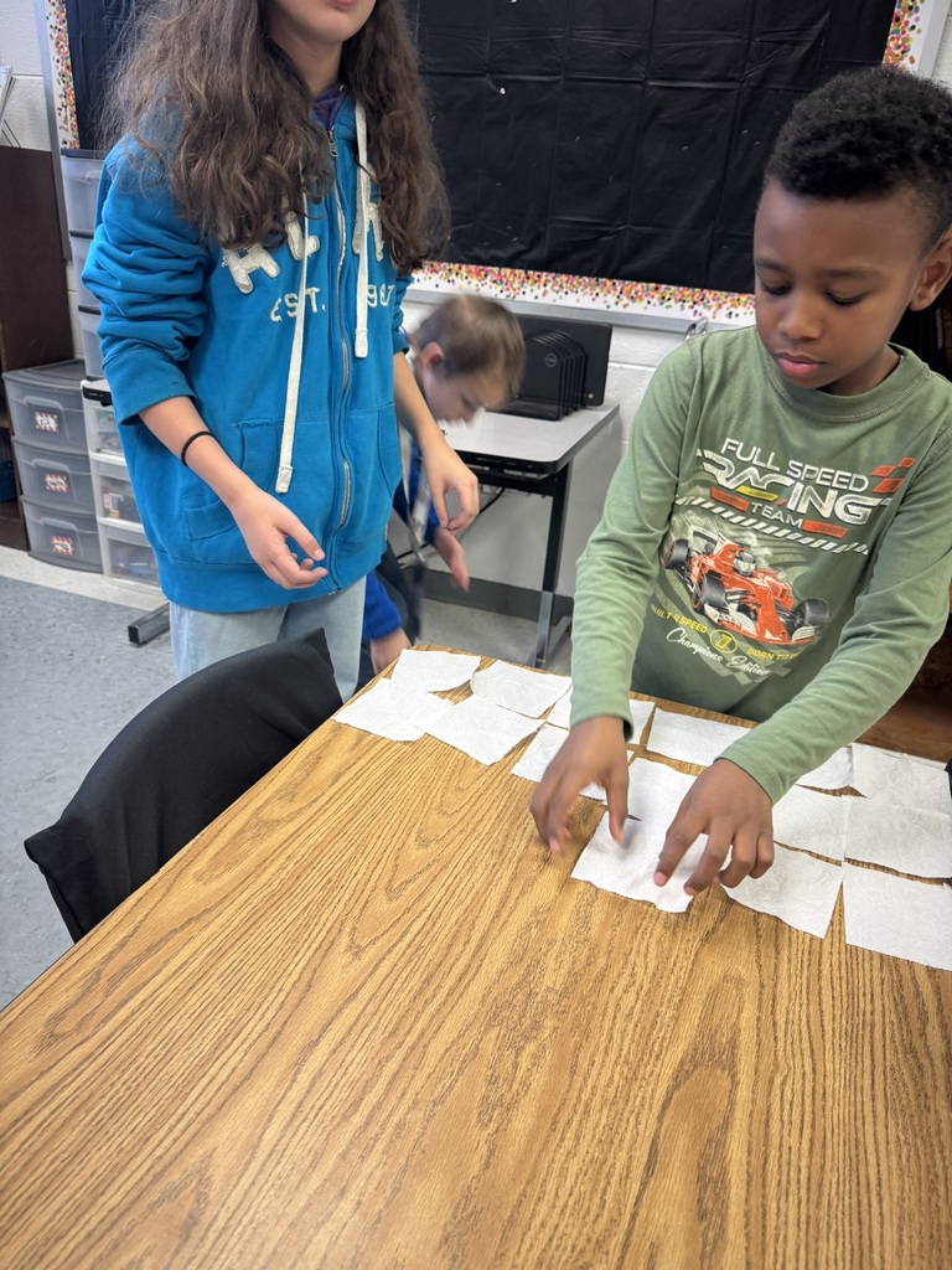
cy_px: 635
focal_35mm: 24
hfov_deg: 56.8
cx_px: 476
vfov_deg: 71.6
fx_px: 880
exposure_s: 1/60
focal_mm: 6.76
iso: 160
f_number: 1.78
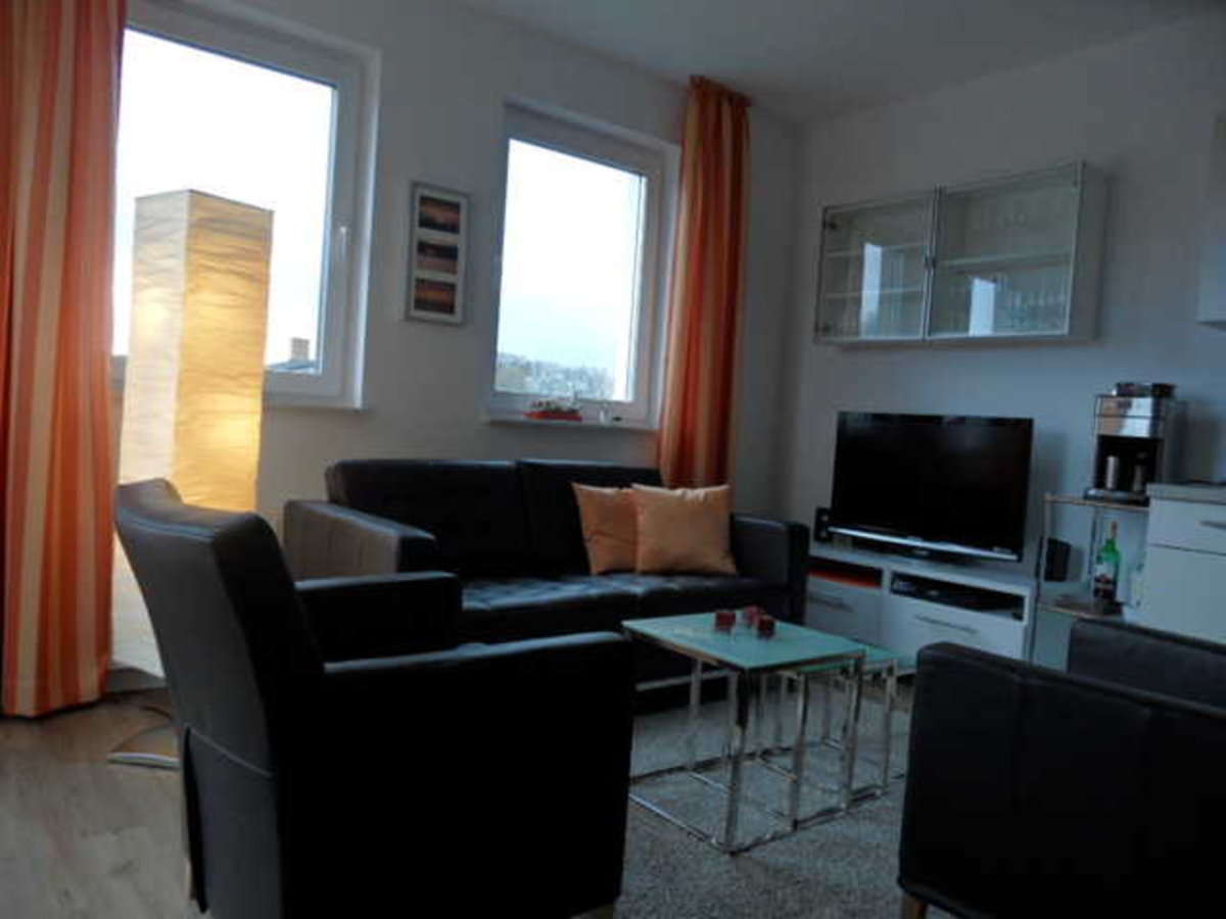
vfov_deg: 56.8
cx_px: 613
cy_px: 460
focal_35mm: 24
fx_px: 850
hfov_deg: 71.6
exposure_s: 1/45
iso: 100
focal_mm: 3.9
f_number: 3.2
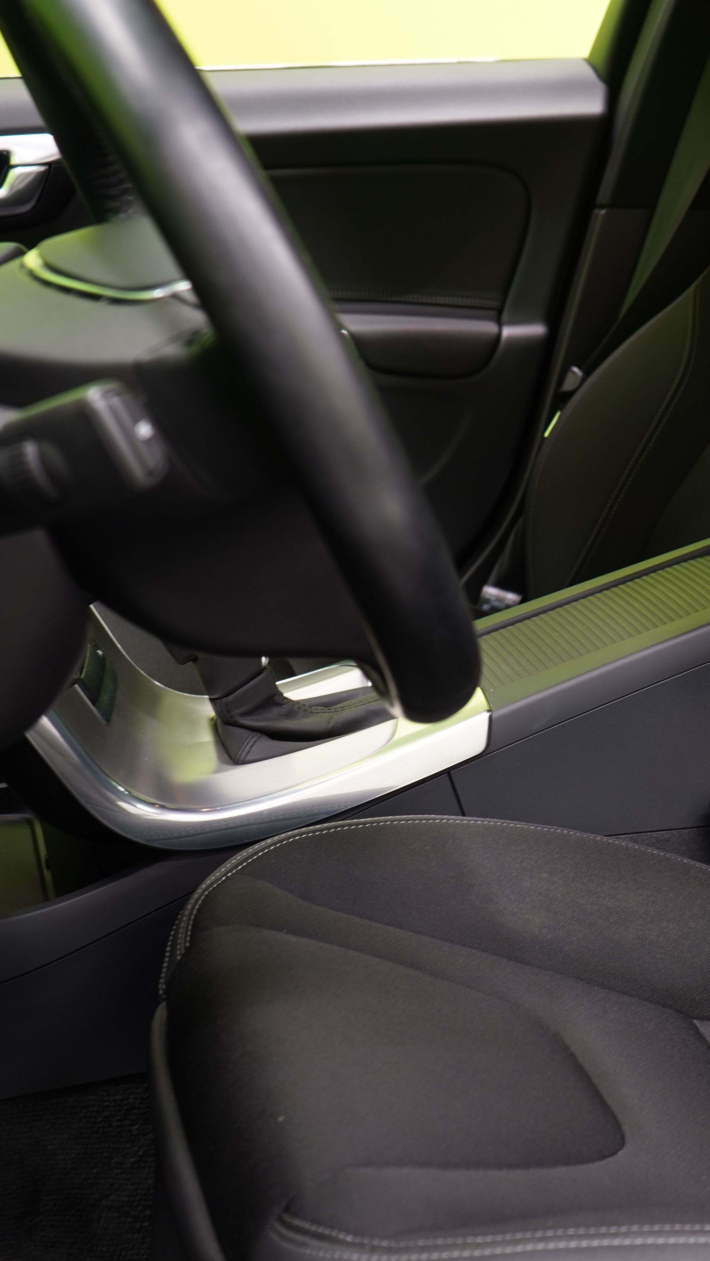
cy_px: 642
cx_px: 830
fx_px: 1874
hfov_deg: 20.2
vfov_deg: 37.2
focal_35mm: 56
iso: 400
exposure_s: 1/8
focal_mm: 35
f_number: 5
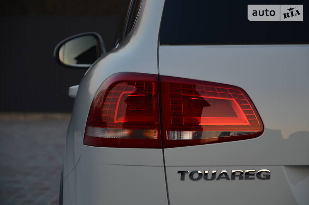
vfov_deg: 8.7
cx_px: 154
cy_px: 102
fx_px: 1349
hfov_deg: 13.1
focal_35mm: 158
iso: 200
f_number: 5.6
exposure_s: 1/125
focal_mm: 105
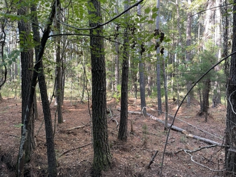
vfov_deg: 53.1
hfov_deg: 67.3
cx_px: 118
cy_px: 88
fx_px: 177
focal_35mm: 26
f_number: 1.6
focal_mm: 4.2
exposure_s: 1/98
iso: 125
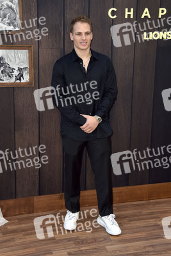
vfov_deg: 36.2
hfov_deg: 24.6
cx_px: 86
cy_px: 128
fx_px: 392
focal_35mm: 55
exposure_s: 1/250
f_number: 6.3
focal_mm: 55
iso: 400
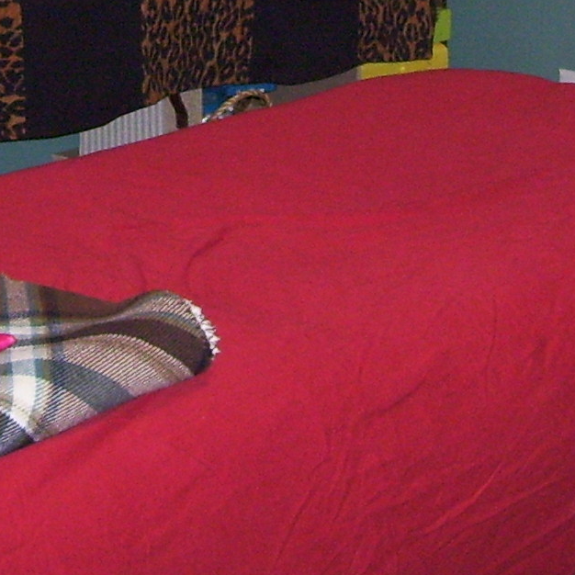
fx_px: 2725
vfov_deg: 11.7
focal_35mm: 145
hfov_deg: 12.0
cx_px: 108
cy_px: -170
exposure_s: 1/60
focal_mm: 6
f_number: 2.7
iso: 200
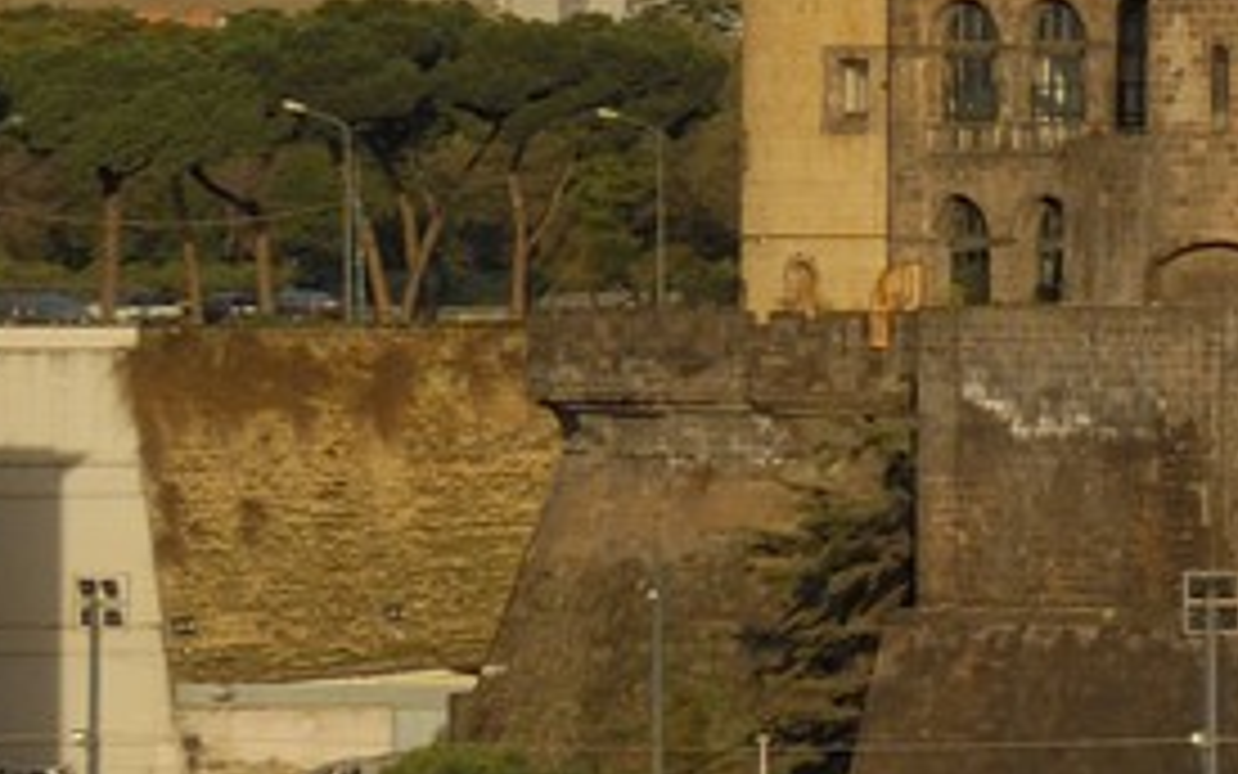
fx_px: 7188
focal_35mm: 213
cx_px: 3426
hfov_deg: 8.6
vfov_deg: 6.2
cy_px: 148
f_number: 13
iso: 100
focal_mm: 24
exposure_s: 1/80
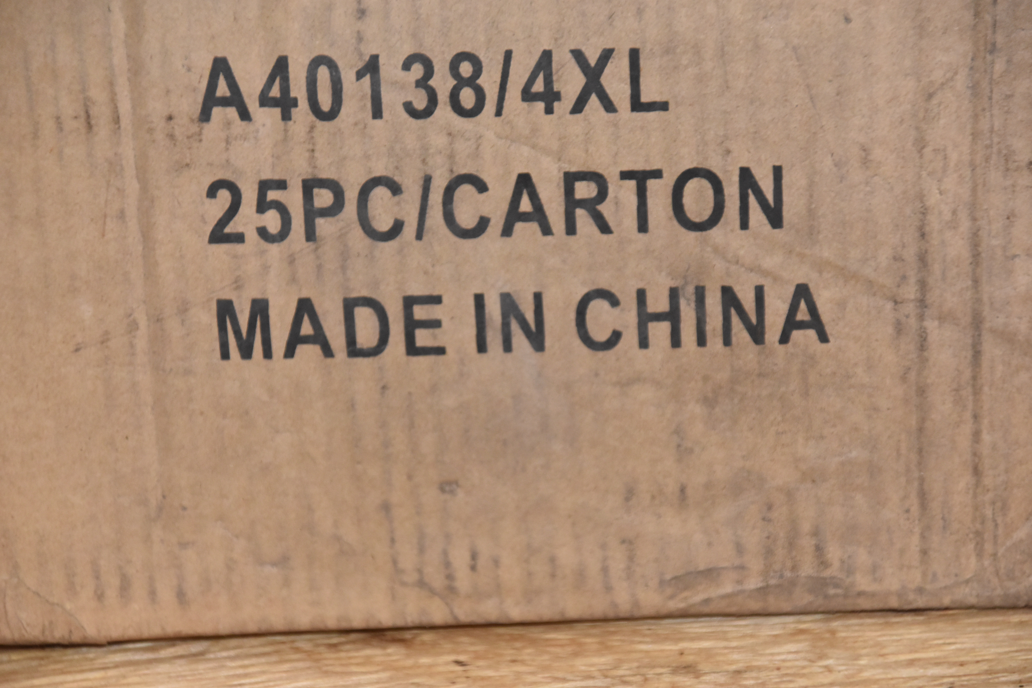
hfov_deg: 11.8
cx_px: 516
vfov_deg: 7.9
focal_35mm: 174
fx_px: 4988
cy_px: 344
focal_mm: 116
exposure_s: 1/8
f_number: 5.6
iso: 2000
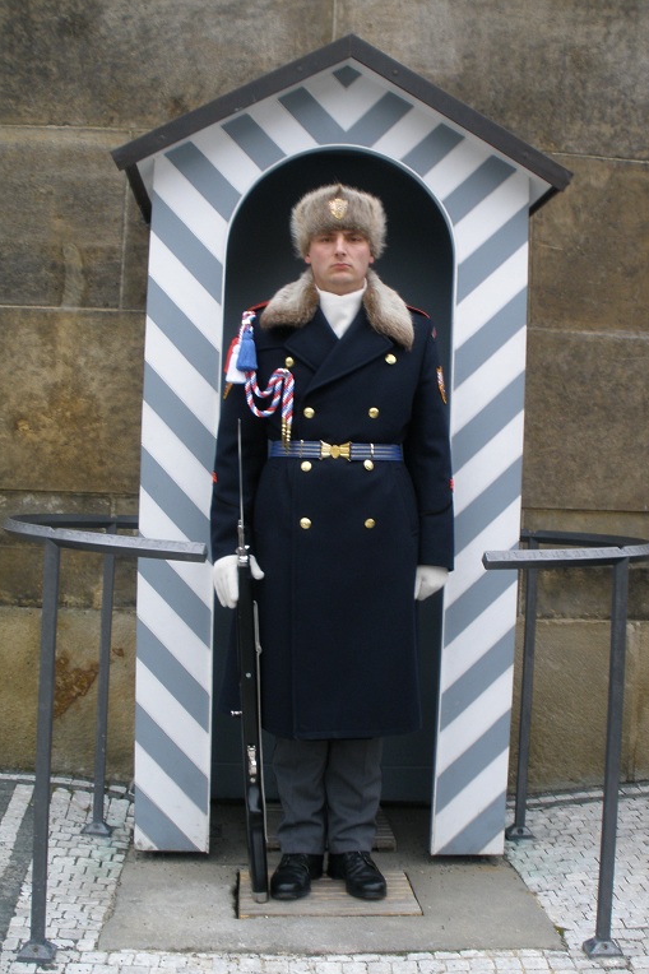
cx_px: 362
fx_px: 1244
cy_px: 487
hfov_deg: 29.2
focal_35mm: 46
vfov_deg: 42.8
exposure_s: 1/40
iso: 100
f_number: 4
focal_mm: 7.7
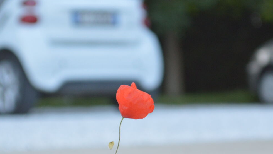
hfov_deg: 11.2
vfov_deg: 6.3
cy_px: 105
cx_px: 136
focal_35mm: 192
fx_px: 1390
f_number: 5.6
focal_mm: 50
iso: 400
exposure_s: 1/40
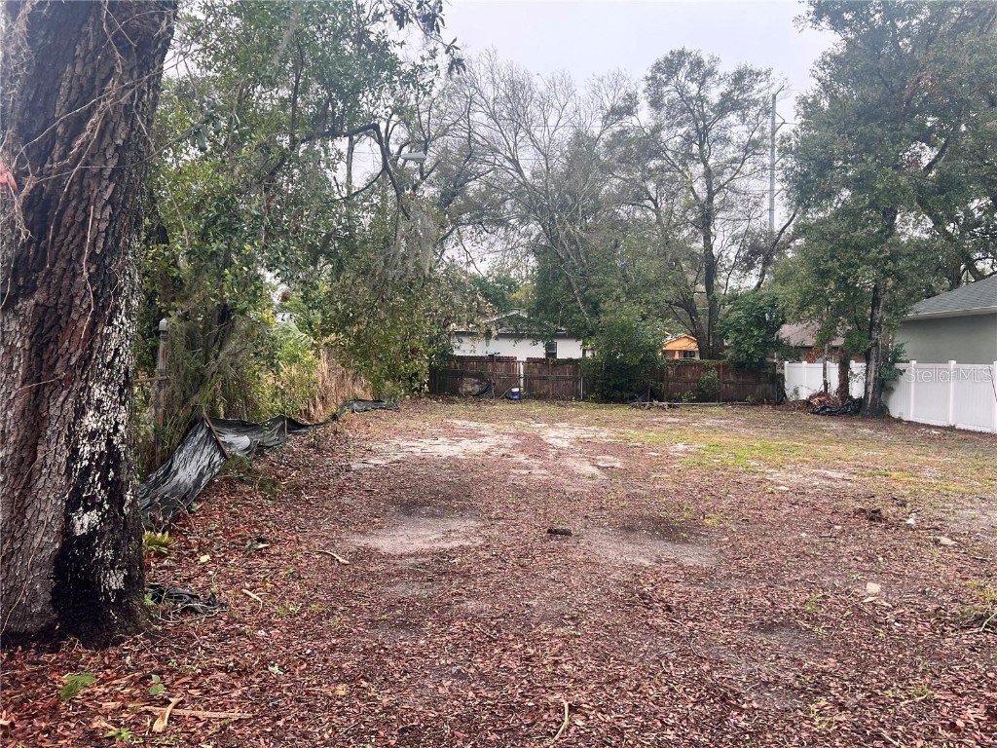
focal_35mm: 26
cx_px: 498
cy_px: 374
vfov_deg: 53.1
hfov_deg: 67.3
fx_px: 749
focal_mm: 5.7
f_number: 1.5
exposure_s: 1/213
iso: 50
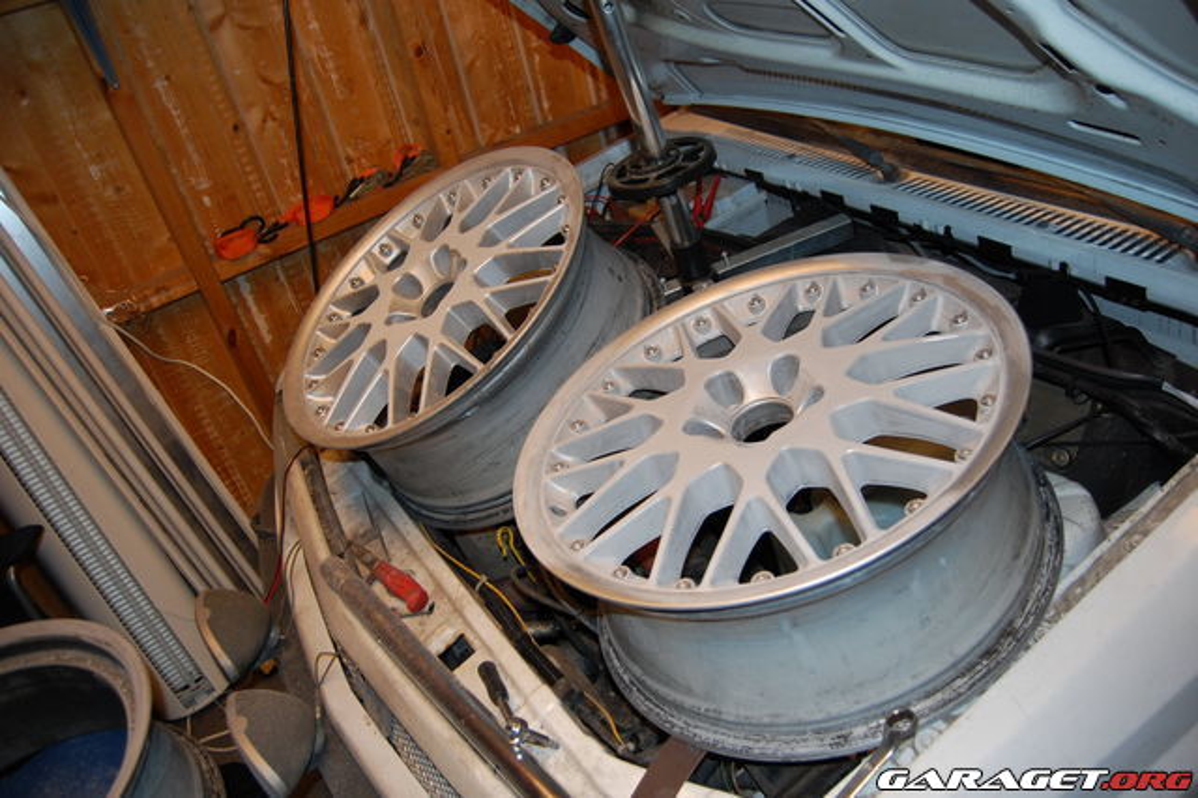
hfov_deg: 67.4
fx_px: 898
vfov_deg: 47.9
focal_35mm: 27
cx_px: 599
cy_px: 399
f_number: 3.5
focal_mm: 18
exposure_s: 1/60
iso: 400
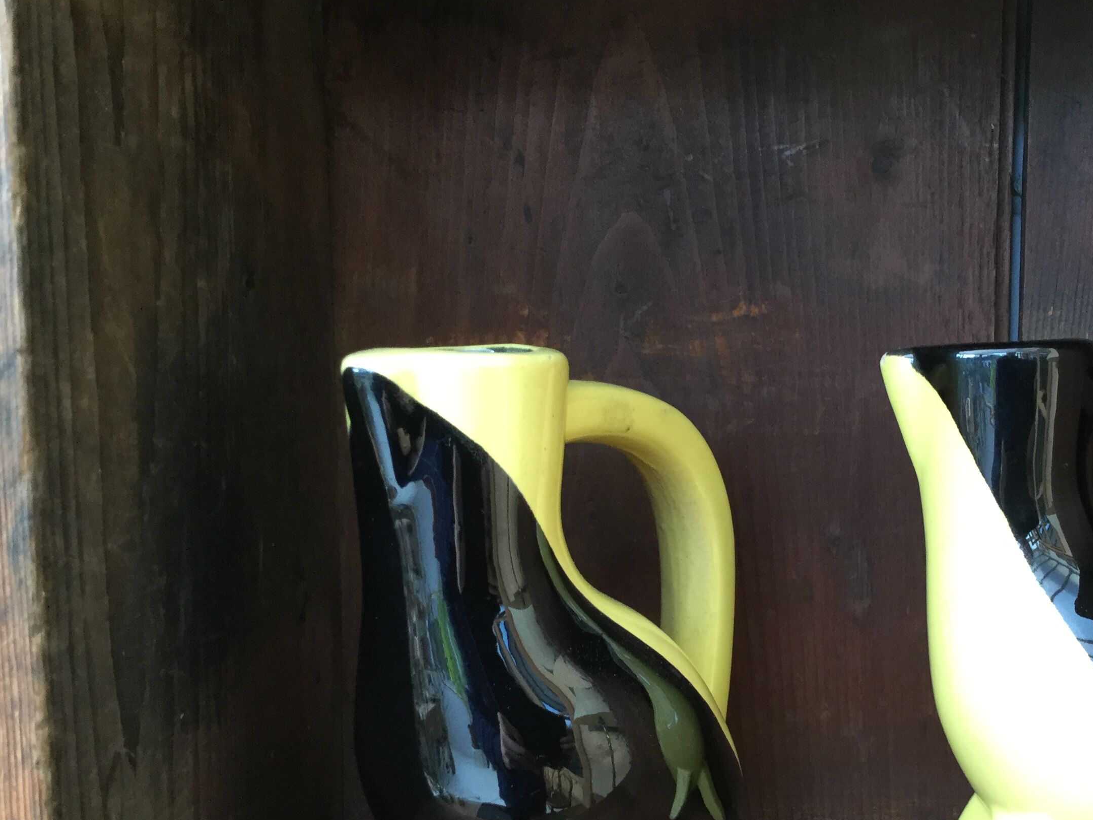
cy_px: 518
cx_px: 796
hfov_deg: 39.5
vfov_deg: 30.7
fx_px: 1484
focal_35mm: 47
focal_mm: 3.3
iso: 100
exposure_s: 1/33
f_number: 2.4
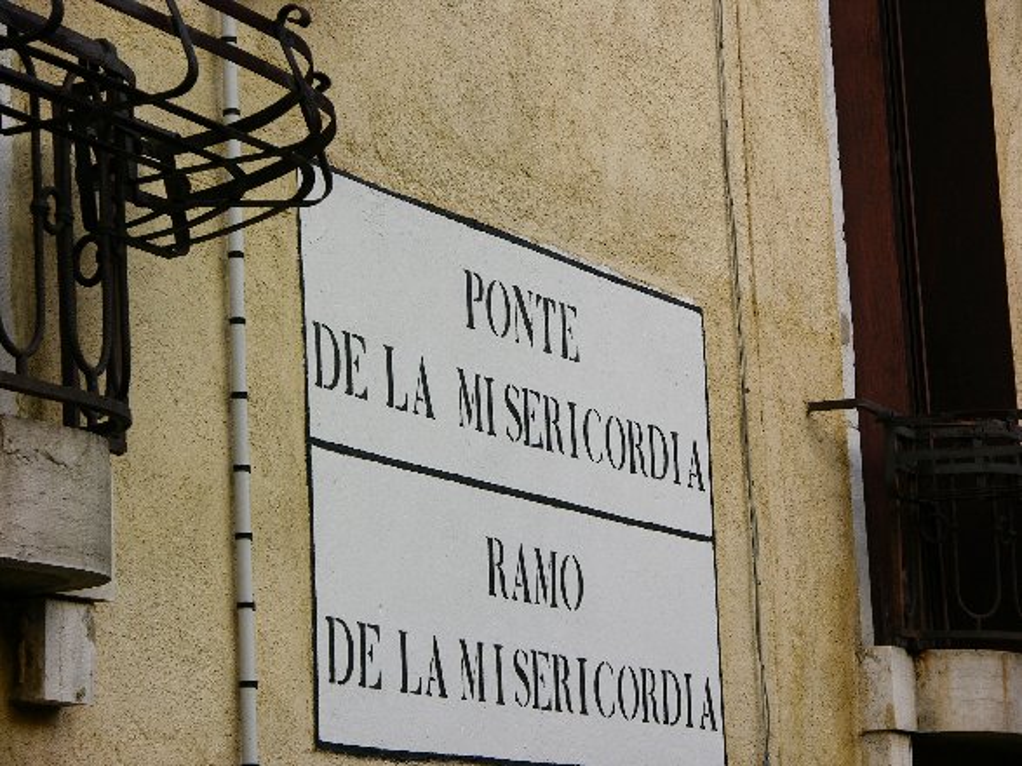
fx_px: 4428
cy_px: 383
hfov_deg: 13.2
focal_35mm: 150
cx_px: 511
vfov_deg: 9.9
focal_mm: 37.7
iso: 50
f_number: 4.4
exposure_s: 1/92.7
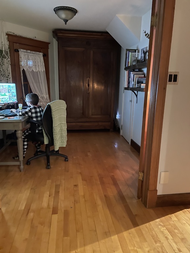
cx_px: 95
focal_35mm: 26
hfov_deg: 53.1
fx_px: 190
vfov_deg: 67.3
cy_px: 126
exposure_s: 1/20
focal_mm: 4.2
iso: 1000
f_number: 1.6
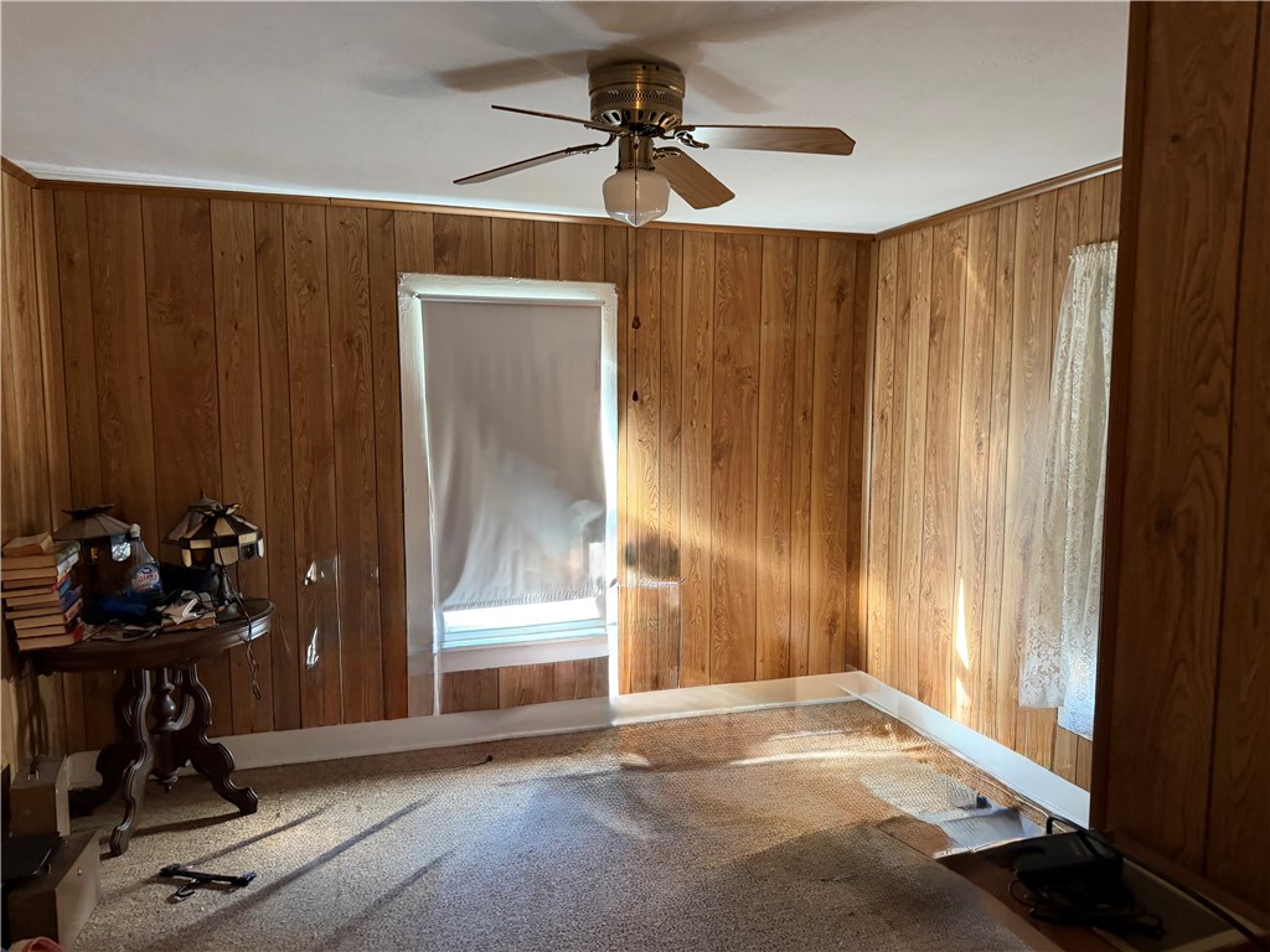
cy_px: 476
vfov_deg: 56.8
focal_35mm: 24
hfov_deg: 71.6
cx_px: 635
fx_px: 881
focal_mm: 6.76
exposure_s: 1/60
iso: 640
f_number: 1.78
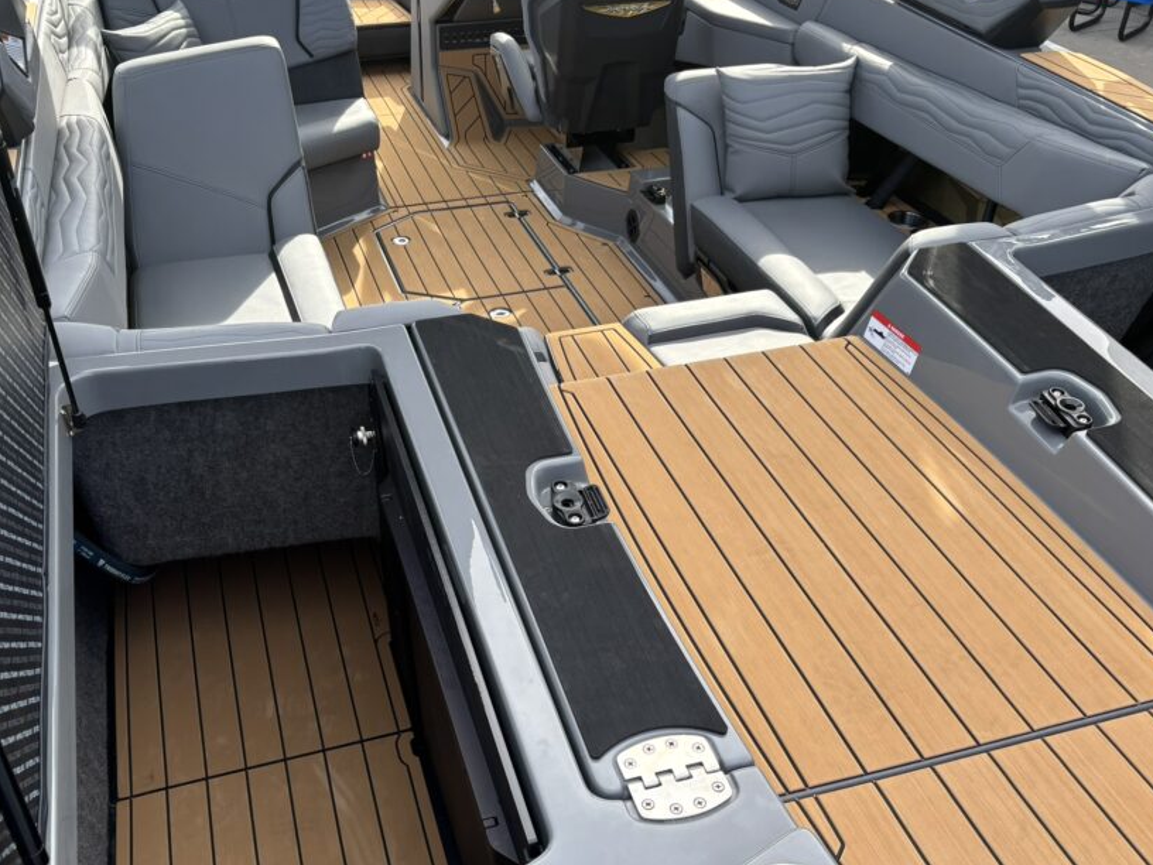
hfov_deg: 54.0
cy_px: 550
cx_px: 570
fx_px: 1132
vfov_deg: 41.4
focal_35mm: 34
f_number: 1.6
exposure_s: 1/851
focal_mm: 5.96
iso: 50
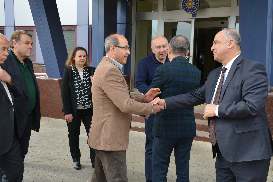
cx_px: 136
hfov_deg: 43.6
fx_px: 341
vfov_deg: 29.9
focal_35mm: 45
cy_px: 91
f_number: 6.3
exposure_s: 1/160
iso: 200
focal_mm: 30
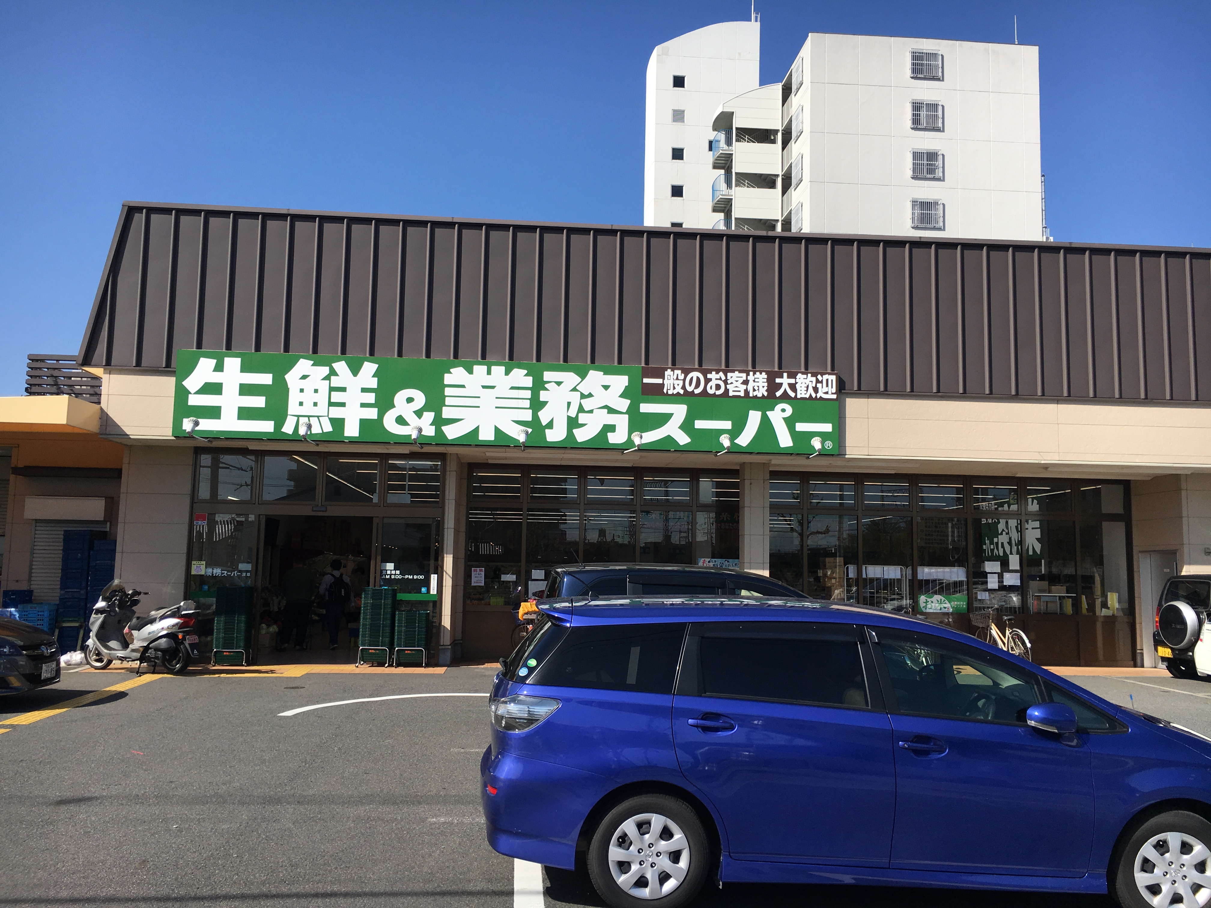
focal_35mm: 29
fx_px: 1015
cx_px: 606
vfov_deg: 48.2
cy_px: 454
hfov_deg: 61.7
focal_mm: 4.15
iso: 25
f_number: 2.2
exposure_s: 1/1672
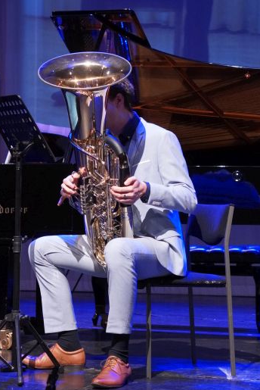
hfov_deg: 11.3
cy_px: 133
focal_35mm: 121
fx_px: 1309
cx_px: 124
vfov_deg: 16.9
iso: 2000
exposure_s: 1/125
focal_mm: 42
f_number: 2.8
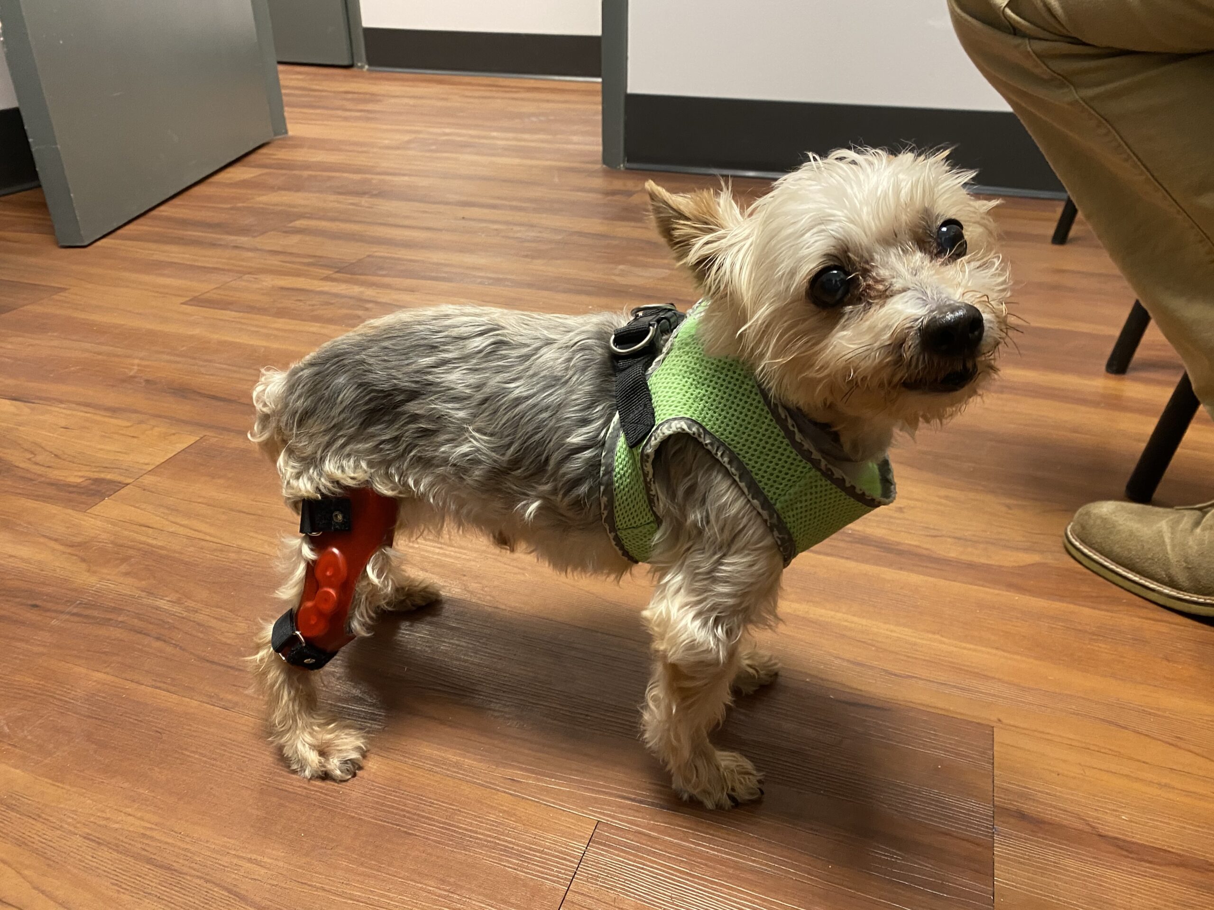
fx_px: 912
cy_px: 455
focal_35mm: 26
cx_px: 607
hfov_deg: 67.3
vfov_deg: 53.1
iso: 250
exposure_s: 1/60
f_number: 1.8
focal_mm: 4.25
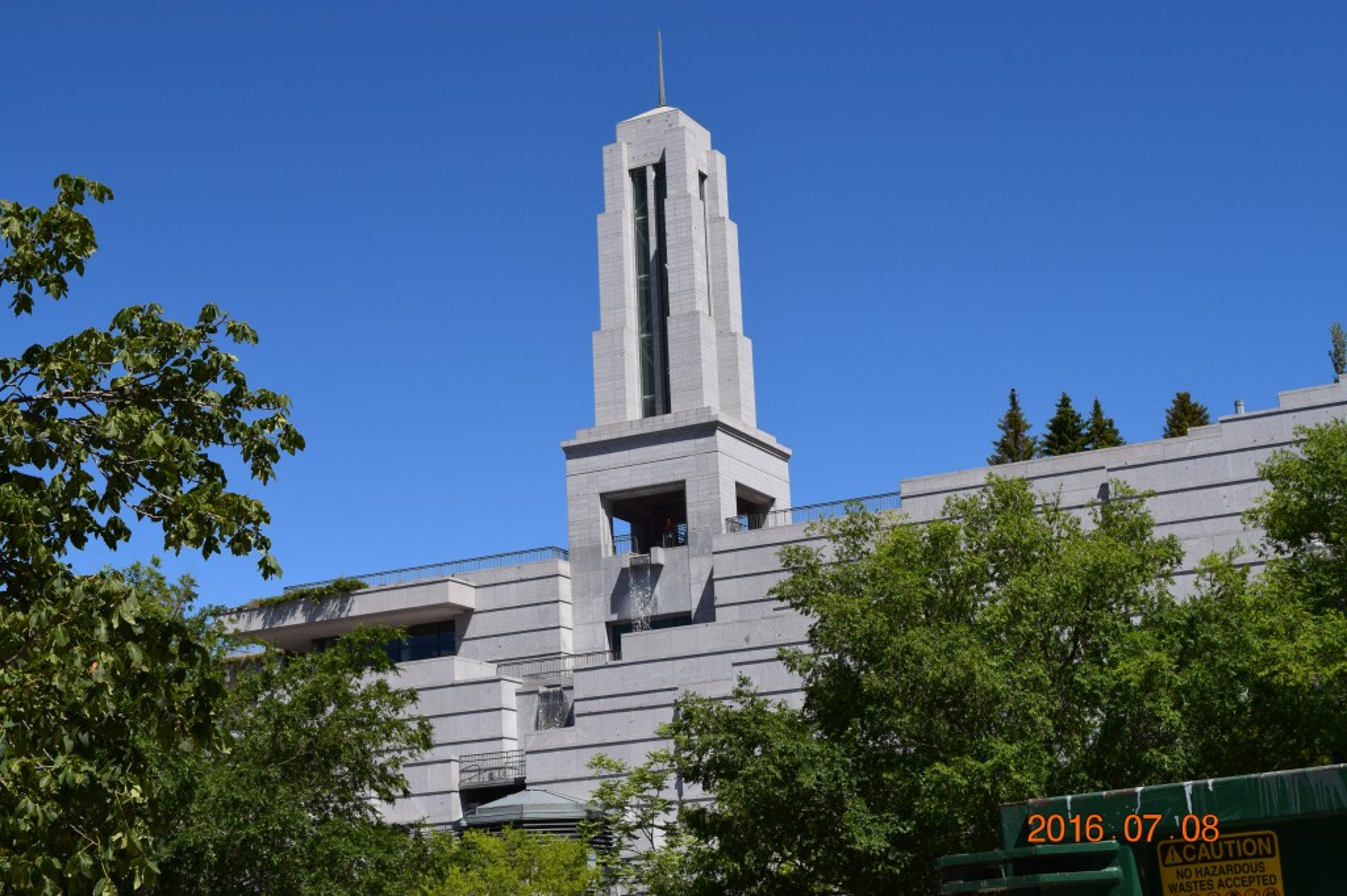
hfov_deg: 35.1
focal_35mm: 57
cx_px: 674
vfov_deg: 23.8
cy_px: 448
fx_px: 2132
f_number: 11
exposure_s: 1/500
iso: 280
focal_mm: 38
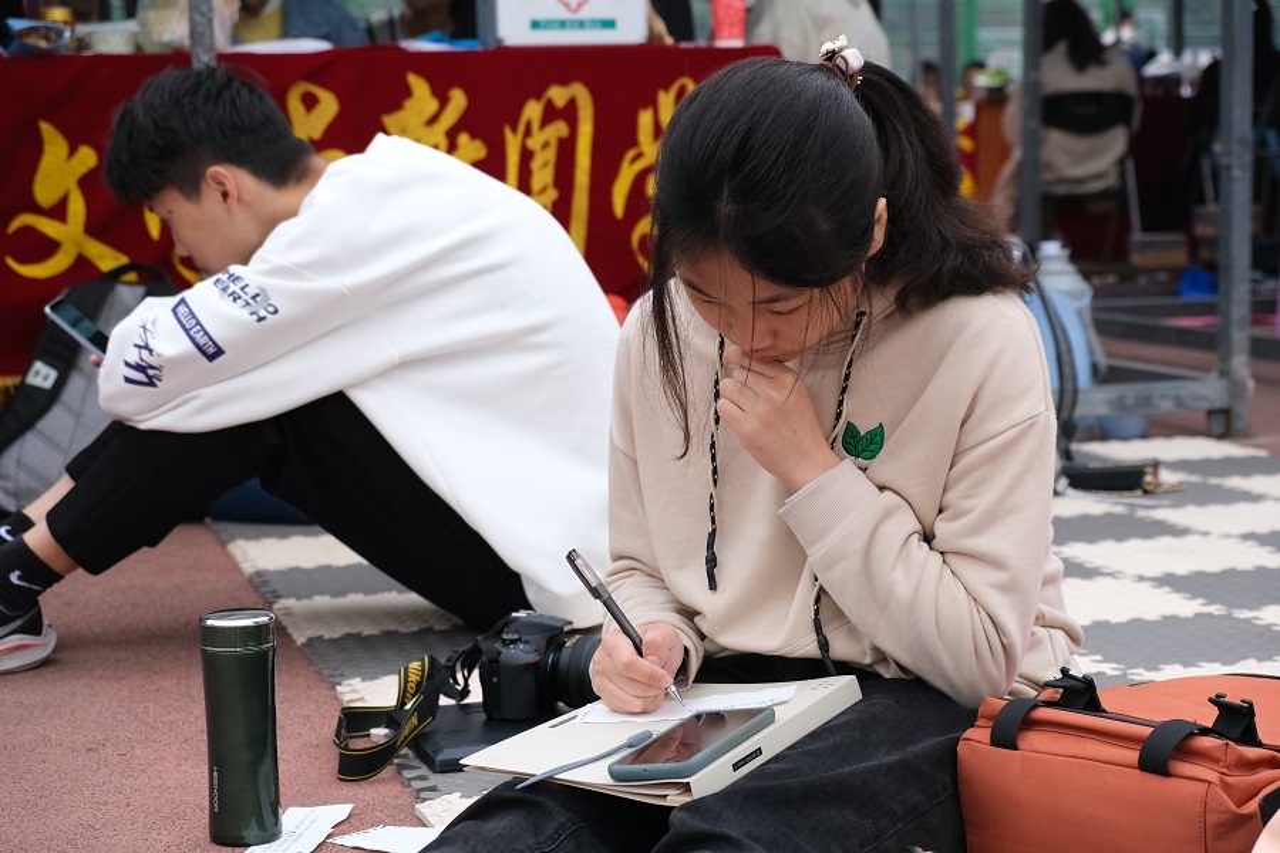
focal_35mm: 66
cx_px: 640
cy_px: 426
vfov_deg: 20.6
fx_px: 2346
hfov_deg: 30.5
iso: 2000
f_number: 4.7
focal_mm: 43.9
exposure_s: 1/1000
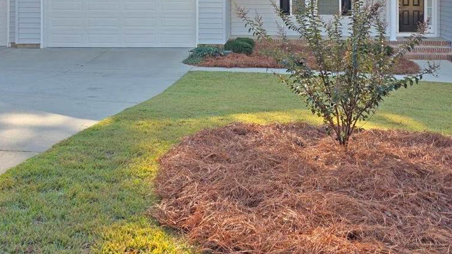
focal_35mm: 43
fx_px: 515
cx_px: 248
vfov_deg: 25.6
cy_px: -27
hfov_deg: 47.3
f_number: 1.7
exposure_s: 1/1380
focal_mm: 6.3
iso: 80
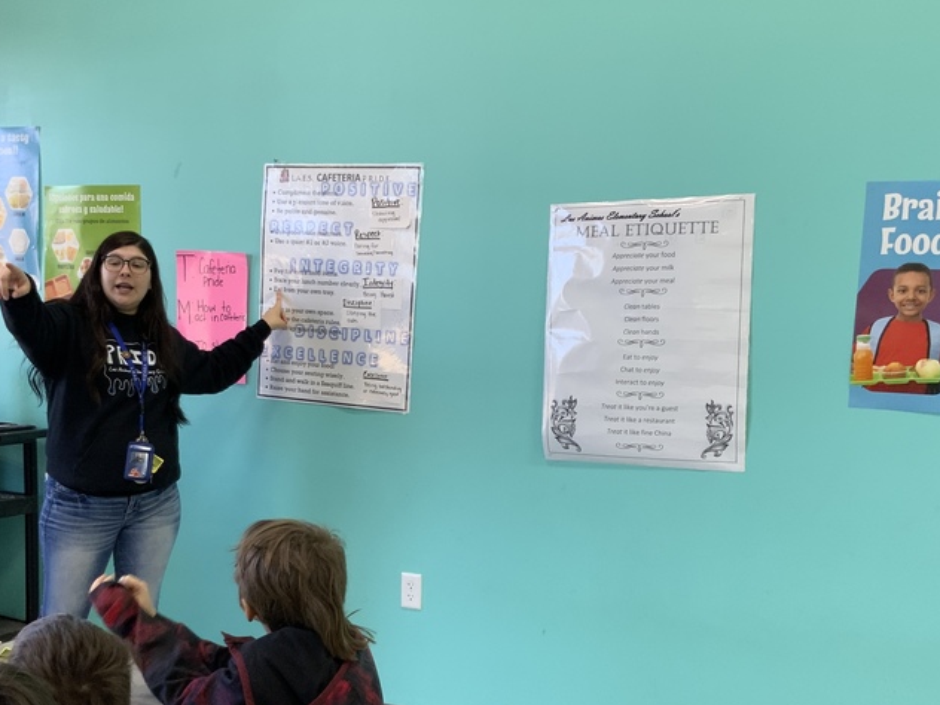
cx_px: 394
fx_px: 1276
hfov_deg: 40.3
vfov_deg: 30.7
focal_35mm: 47
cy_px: 464
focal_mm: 3
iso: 64
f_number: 1.8
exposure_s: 1/60
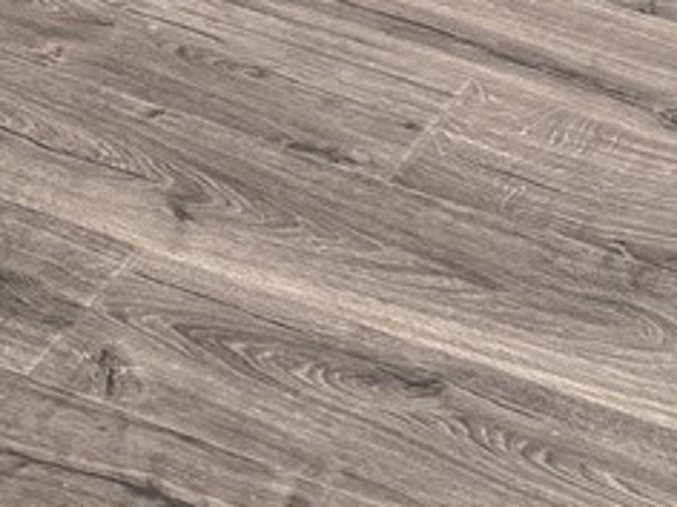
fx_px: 3188
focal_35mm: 163
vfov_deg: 7.8
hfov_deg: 11.9
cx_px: -100
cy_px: -1057
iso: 125
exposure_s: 1/120
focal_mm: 6.76
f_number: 1.78
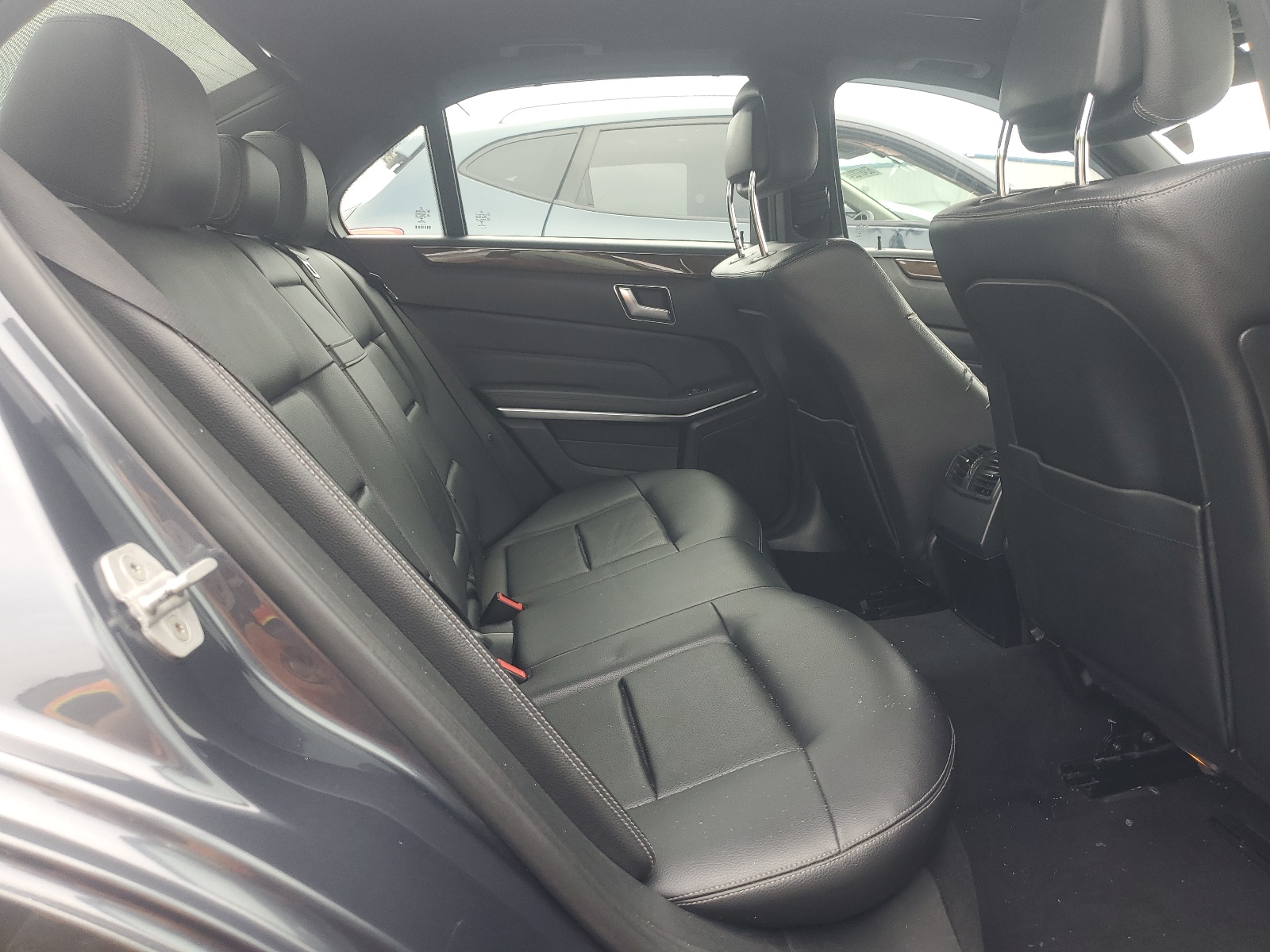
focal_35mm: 26
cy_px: 476
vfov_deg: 53.1
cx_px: 635
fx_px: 954
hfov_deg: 67.3
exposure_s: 1/192
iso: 50
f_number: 1.5
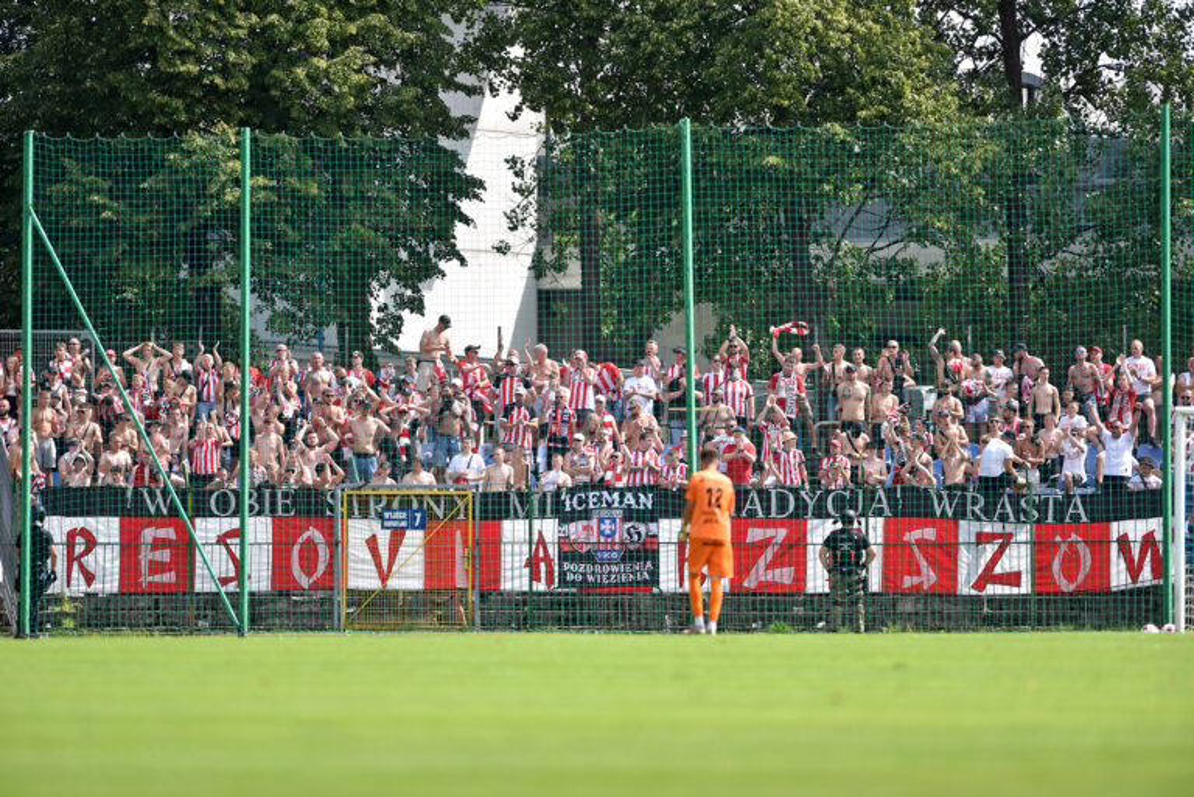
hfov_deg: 6.9
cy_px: 398
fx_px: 9955
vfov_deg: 4.6
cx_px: 597
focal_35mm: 300
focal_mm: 300
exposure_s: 1/2000
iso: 100
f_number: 2.8
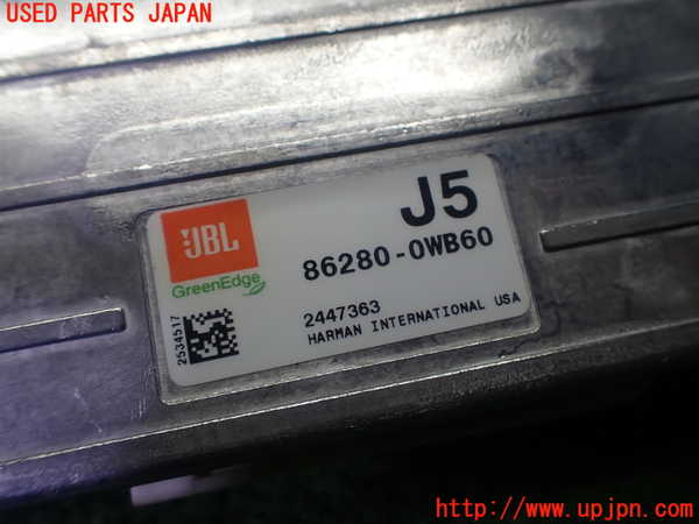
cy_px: 262
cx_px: 350
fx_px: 606
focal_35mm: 30
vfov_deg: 46.8
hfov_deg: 60.0
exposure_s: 1/125
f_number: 2.3
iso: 100
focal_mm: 5.4
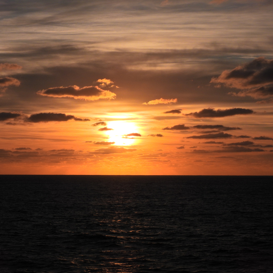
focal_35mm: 95
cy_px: 136
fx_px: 848
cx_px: 103
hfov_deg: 18.3
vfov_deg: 18.3
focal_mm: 14.3
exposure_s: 1/1600
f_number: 7.1
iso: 100
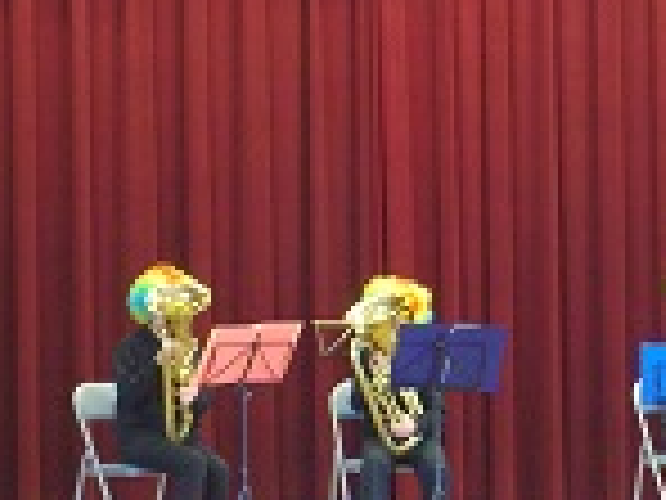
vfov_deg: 4.9
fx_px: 5830
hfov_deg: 6.5
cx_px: 698
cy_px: 230
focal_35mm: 303
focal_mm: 24
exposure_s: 1/100
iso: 1600
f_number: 2.5
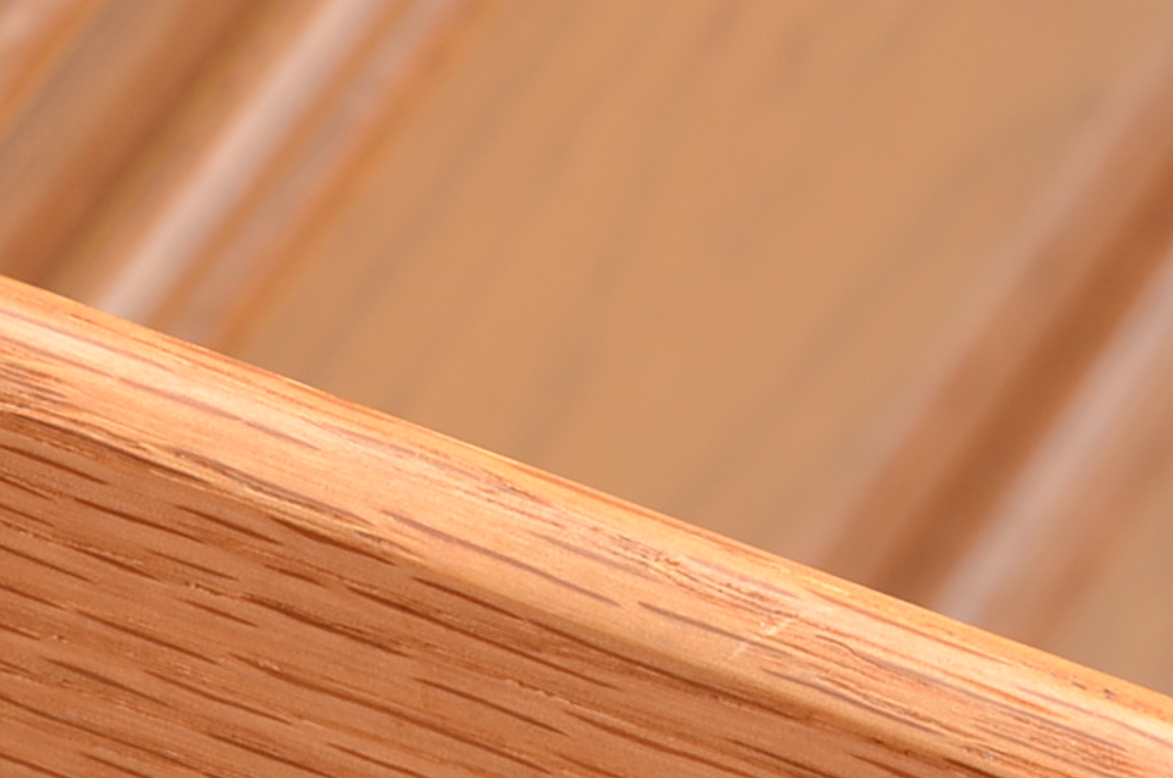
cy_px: 1117
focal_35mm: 581
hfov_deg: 3.6
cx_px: 565
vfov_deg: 2.4
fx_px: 18894
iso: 250
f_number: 10
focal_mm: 105
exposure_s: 1/160
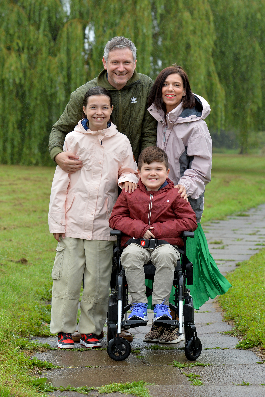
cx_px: 132
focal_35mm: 120
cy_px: 198
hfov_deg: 11.4
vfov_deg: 17.1
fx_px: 1325
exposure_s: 1/250
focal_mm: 120
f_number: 8
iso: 640
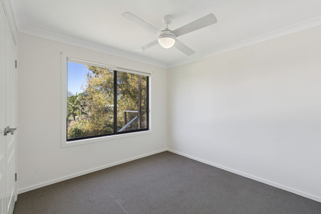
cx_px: 160
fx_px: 147
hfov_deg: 95.0
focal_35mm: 16
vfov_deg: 72.0
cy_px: 107
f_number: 7.1
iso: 800
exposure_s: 1/160
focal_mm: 16.5
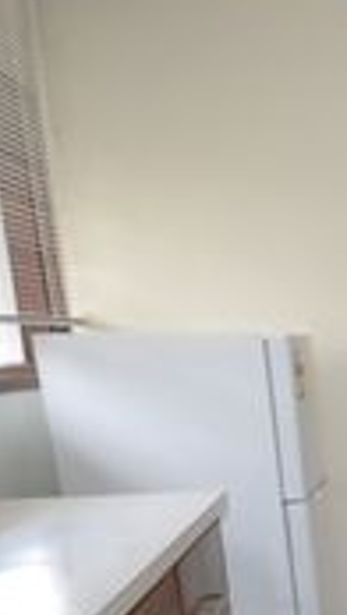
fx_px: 796
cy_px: 525
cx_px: 712
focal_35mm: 49
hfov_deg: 17.2
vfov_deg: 39.9
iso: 400
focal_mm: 11.5
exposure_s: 1/60
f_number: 5
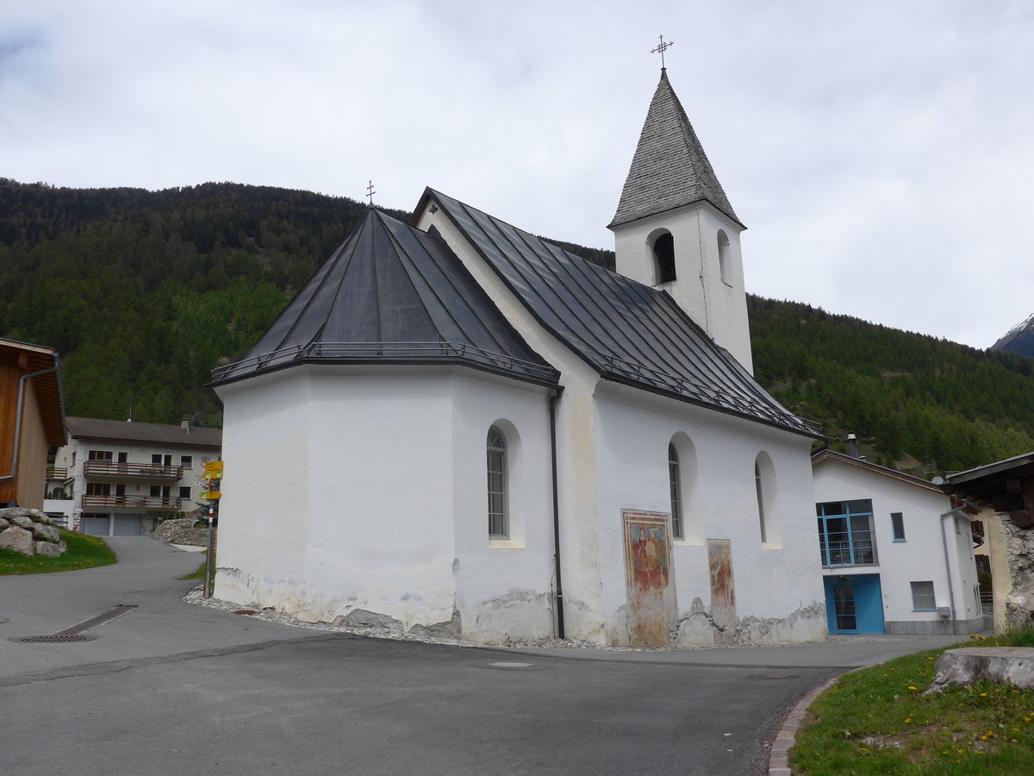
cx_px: 517
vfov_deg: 48.2
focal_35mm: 29
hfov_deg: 61.7
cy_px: 388
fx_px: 866
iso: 80
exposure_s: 1/2000
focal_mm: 6
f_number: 3.2
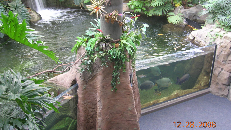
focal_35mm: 42
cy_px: 55
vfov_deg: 28.3
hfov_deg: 48.4
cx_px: 115
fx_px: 257
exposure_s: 1/8.2
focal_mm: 6.4
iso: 50
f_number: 3
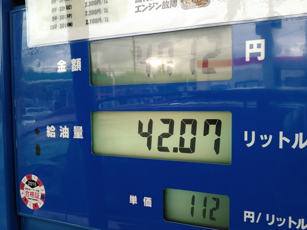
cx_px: 163
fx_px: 310
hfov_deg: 52.6
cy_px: 125
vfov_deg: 40.6
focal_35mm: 35
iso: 100
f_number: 2.4
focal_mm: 4
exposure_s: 1/71.9
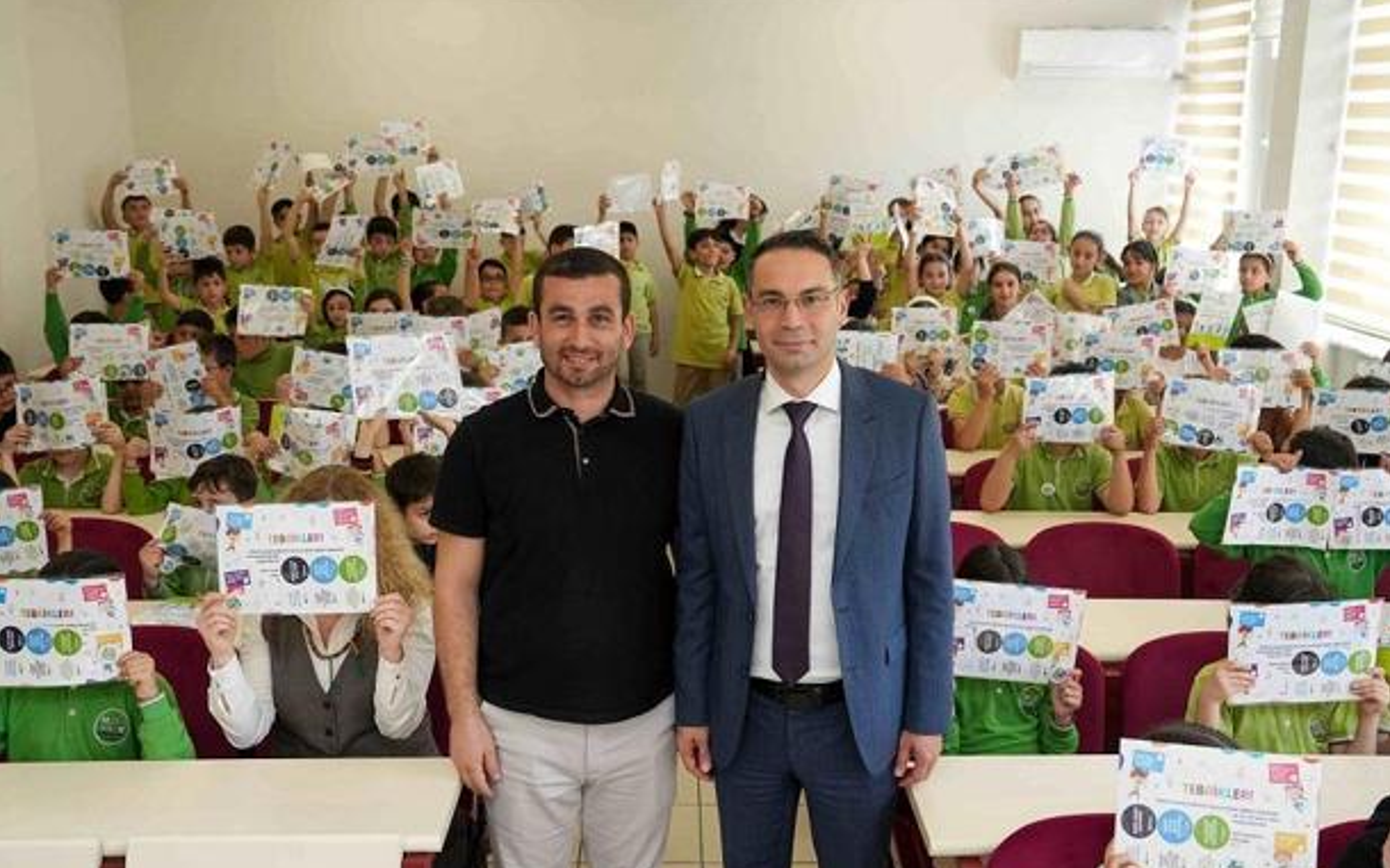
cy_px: 417
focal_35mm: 38
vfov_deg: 33.6
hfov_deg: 51.6
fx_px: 1439
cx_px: 698
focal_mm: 37
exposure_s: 1/250
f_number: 5.6
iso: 1600
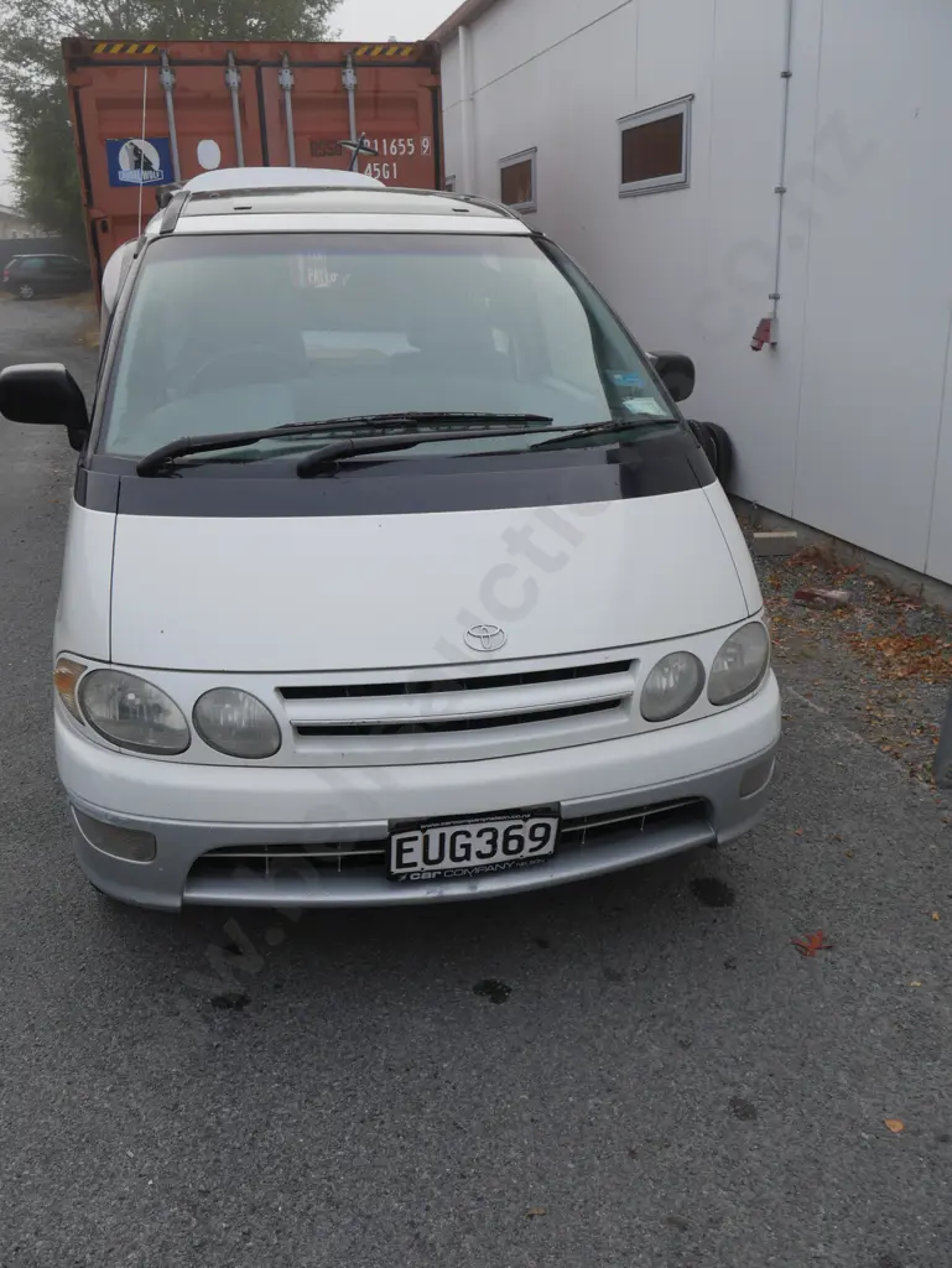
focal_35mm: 30
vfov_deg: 59.9
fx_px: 1099
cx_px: 476
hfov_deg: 46.8
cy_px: 634
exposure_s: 1/200
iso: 200
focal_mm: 15
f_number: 5
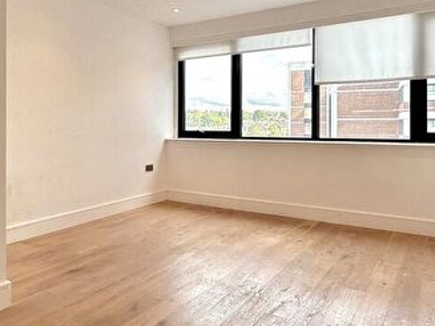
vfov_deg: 46.4
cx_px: 216
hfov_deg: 60.0
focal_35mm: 30
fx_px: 377
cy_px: 126
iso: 64
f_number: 2.2
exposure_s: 1/198
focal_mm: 2.22
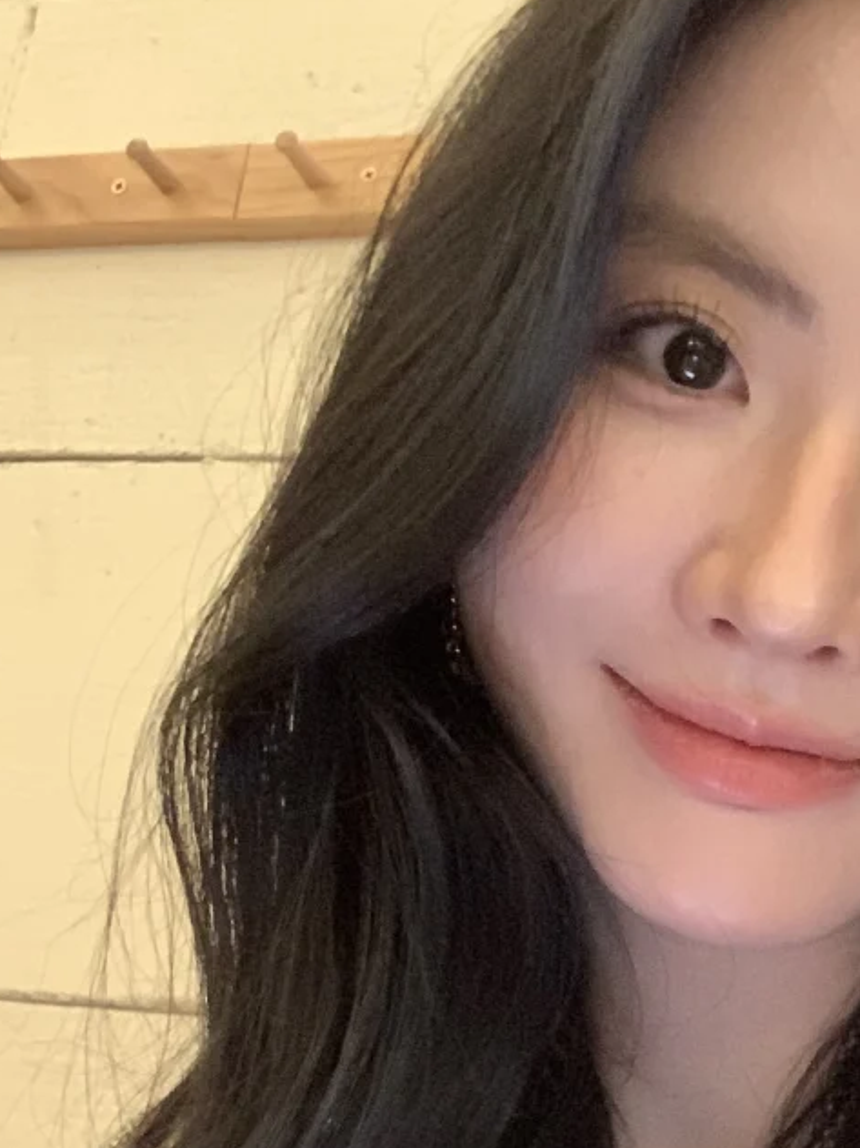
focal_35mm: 73
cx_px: 736
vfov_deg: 26.0
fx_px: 2419
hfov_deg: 19.9
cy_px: 999
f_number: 2.2
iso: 640
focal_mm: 2.87
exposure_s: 1/17
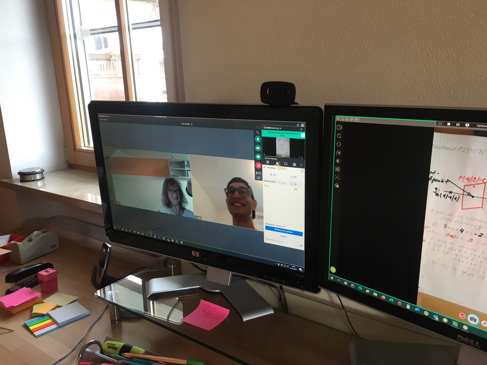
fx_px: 408
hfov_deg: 61.7
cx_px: 244
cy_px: 182
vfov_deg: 48.2
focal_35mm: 29
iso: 64
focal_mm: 4.15
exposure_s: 1/33
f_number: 2.2
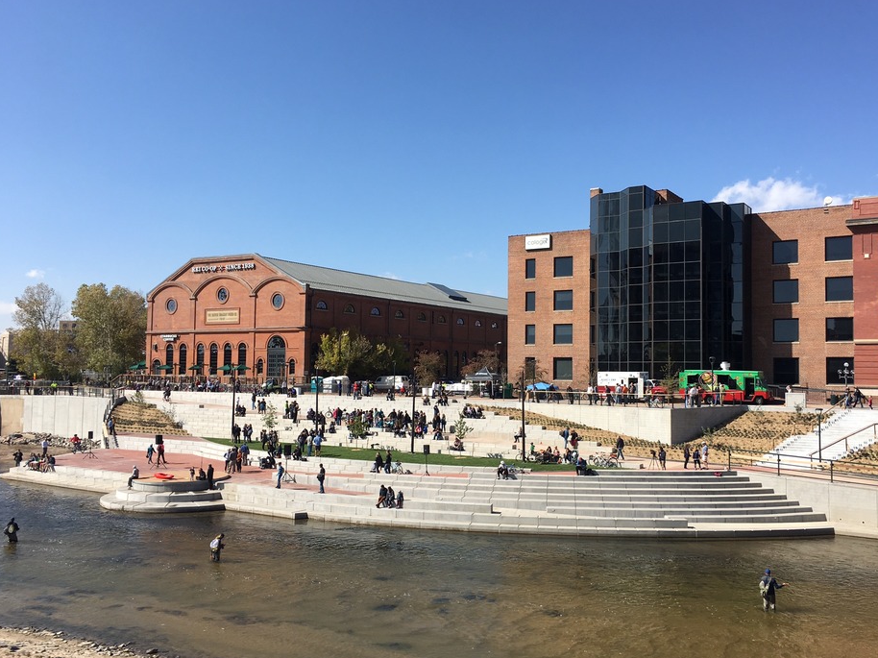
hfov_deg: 56.7
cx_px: 479
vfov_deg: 44.1
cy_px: 329
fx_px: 811
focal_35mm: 32
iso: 25
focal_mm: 4.15
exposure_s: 1/1508
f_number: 2.2
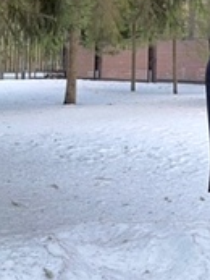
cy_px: 128
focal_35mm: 90
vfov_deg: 21.8
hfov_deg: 15.3
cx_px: 304
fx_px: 727
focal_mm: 5.1
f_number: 1.6
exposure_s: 1/60
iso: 160
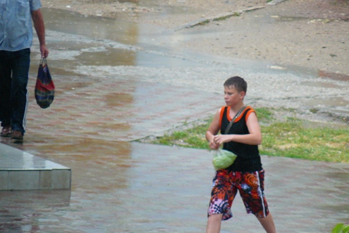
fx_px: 5412
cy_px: 146
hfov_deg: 3.7
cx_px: 209
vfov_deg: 2.5
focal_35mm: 558
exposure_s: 1/100
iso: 200
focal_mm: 72
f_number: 3.3
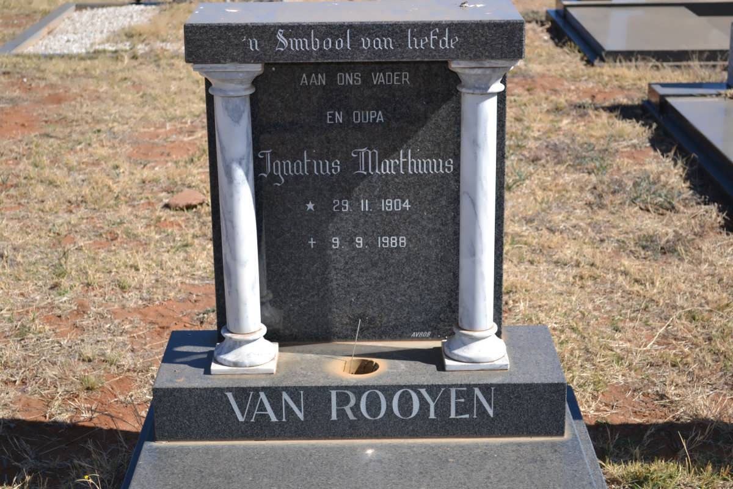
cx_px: 366
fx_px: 1344
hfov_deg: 30.5
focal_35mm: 66
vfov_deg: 20.6
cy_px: 244
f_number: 5.3
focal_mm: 44
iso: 110
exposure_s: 1/125
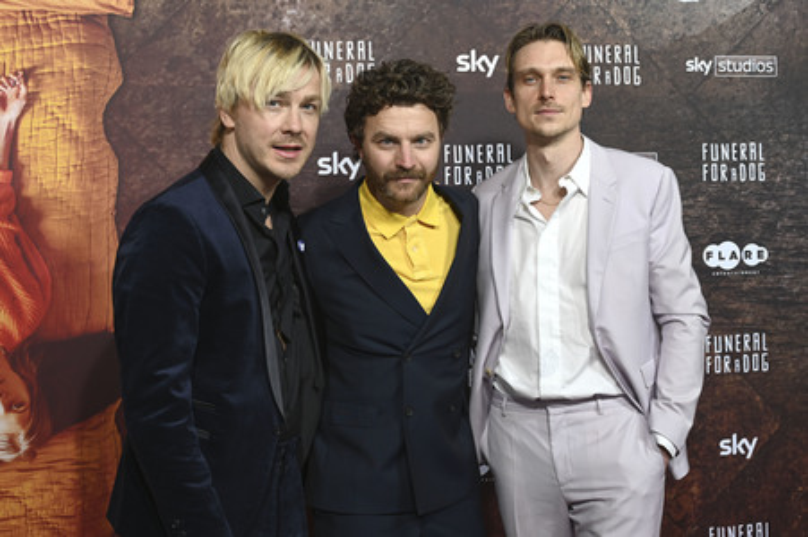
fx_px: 1054
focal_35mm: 47
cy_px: 268
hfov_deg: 41.9
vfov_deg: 28.6
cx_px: 404
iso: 400
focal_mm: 47
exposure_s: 1/200
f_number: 6.3
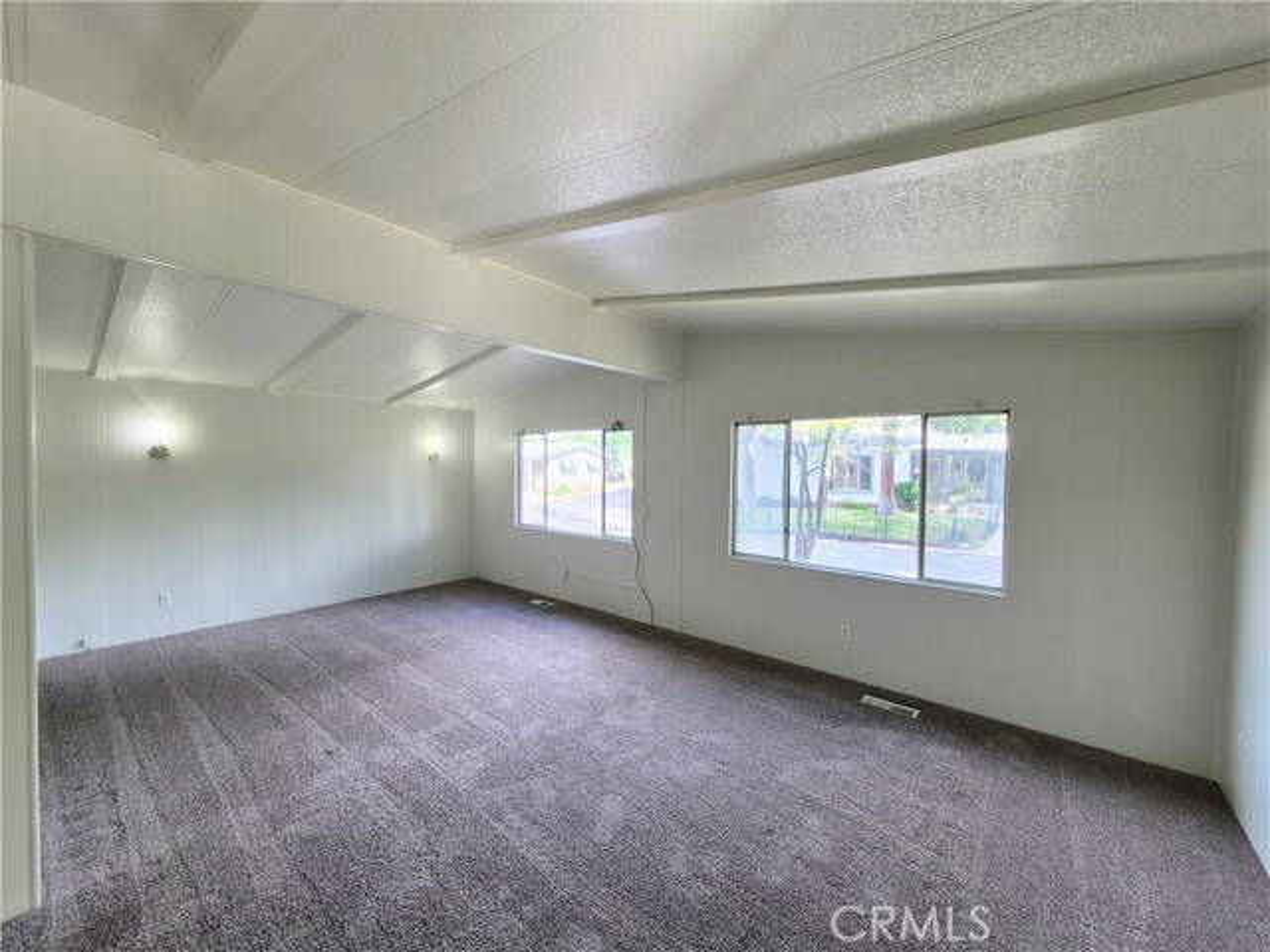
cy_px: 476
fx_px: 477
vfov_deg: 89.9
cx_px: 635
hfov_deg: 106.2
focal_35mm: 13
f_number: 2.2
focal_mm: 1.74
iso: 80
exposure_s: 1/60
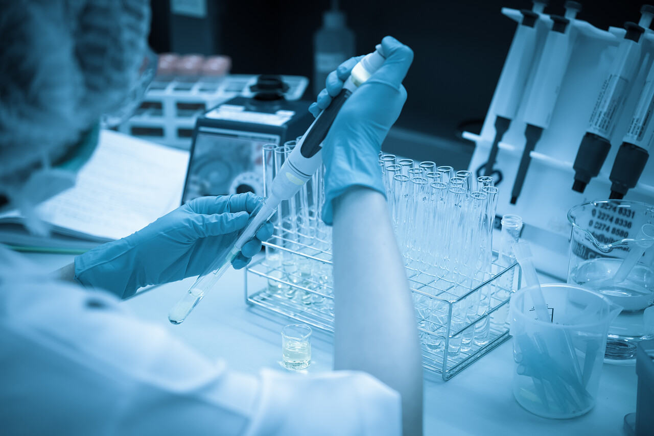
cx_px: 327
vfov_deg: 22.6
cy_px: 218
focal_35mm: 60
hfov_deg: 33.4
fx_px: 1090
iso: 1000
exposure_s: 1/160
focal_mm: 60
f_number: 4
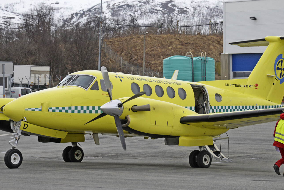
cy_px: 89
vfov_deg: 8.4
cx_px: 171
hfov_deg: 12.5
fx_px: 1294
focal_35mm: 164
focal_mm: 105
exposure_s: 1/640
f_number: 5
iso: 200
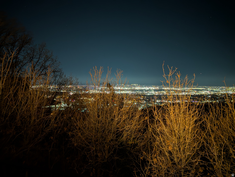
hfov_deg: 71.5
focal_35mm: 24
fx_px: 163
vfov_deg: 56.9
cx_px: 118
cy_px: 88
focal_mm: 6.9
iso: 1294
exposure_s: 1/9.95
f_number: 1.68
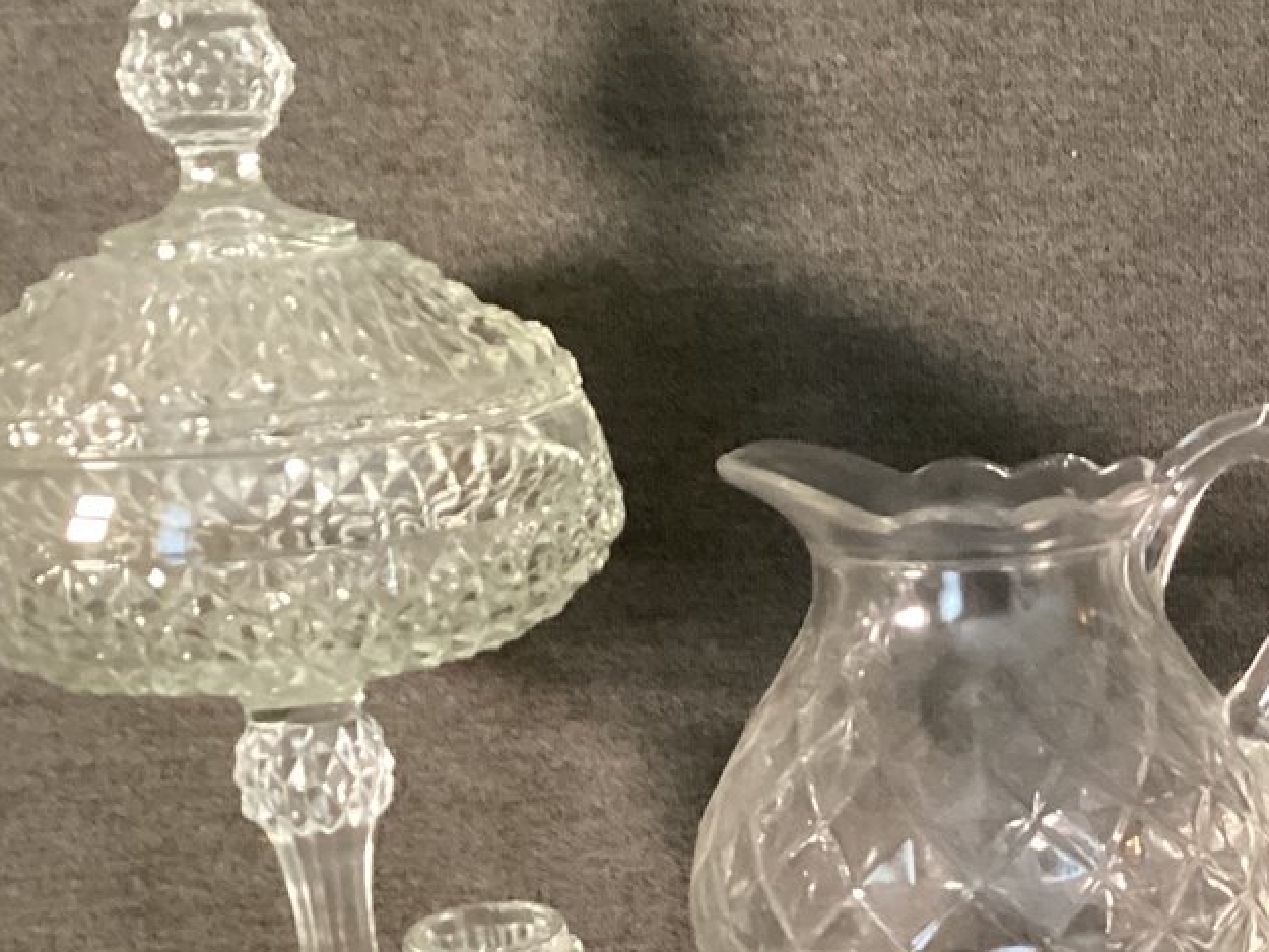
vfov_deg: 19.5
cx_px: 1323
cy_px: 720
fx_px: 2750
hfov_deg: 24.6
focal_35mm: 75
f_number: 2.4
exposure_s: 1/40
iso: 400
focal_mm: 3.3
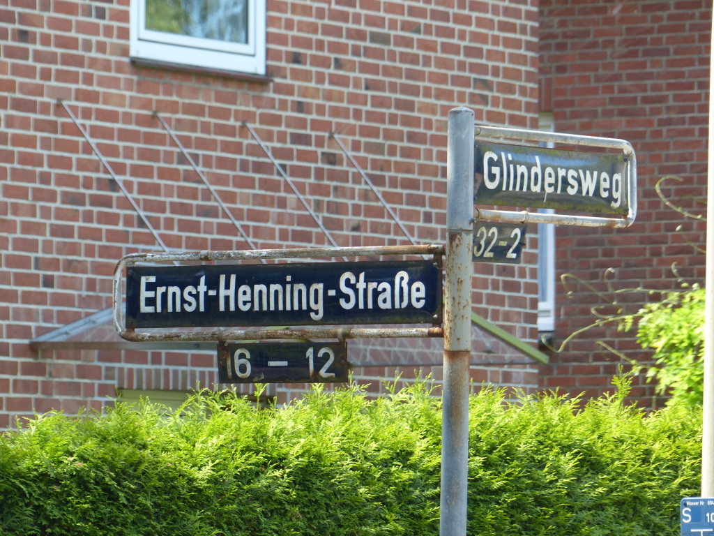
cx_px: 357
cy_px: 268
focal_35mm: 279
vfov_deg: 5.3
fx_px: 5755
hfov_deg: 7.1
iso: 100
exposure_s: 1/125
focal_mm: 50.2
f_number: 2.8
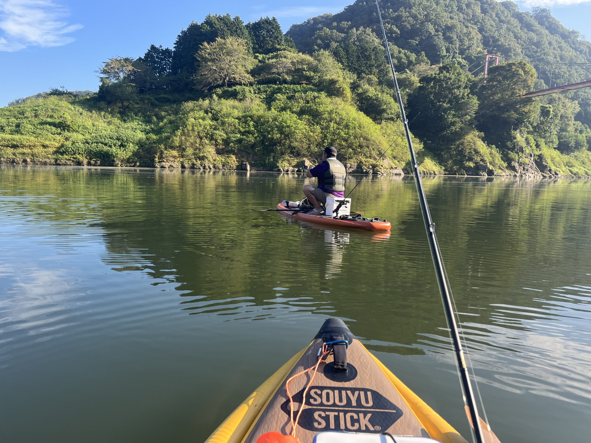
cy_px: 222
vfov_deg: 53.1
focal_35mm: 26
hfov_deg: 67.3
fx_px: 444
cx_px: 296
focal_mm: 5.7
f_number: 1.5
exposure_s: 1/887
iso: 50
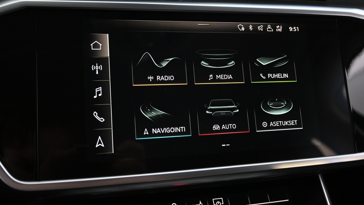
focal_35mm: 40
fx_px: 386
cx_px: 203
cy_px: 96
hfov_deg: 50.4
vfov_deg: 29.7
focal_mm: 20
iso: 2500
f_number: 3.8
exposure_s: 1/30
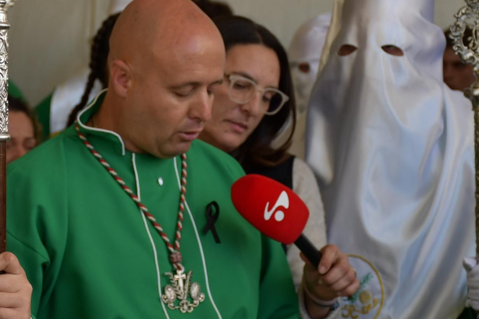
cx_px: 137
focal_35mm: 135
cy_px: 153
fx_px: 1795
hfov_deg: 15.1
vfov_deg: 10.1
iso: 400
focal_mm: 56
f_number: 4.8
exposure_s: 1/500
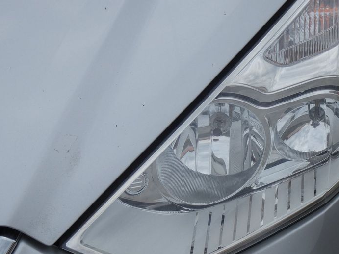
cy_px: 134
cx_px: 235
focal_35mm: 123
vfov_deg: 12.0
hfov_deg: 16.0
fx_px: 1204
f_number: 4.5
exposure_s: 1/640
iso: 80
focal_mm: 14.8
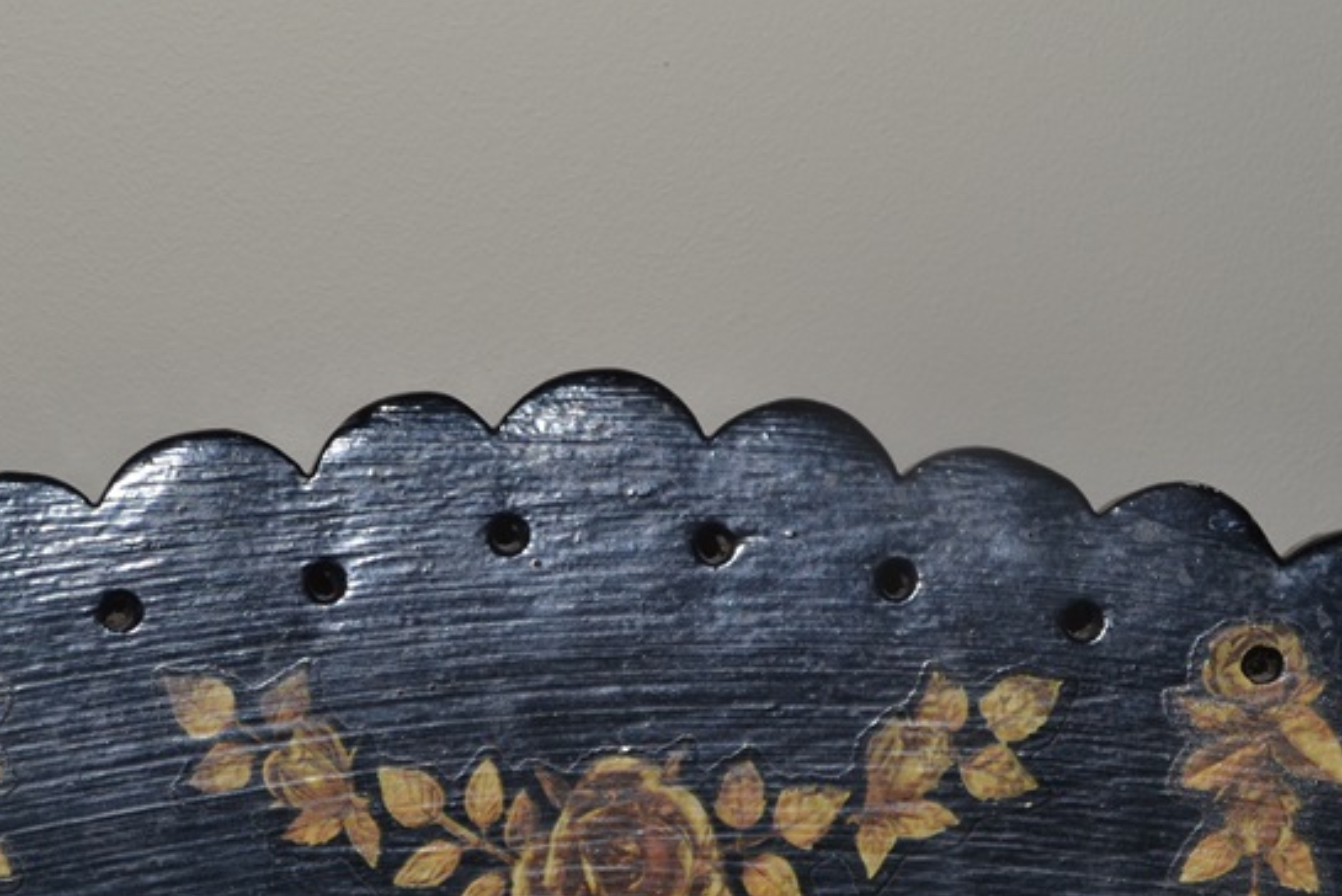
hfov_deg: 30.4
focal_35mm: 66
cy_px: 641
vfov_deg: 20.5
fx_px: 2462
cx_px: 524
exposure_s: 1/60
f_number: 8
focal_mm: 24
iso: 100
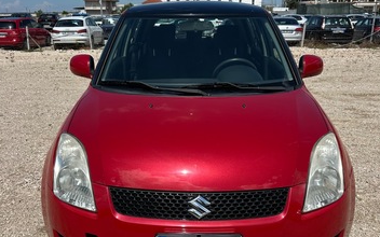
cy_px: 141
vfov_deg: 47.3
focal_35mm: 26
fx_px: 269
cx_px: 191
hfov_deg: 70.4
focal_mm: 6.86
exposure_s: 1/6623
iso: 80
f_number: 1.78
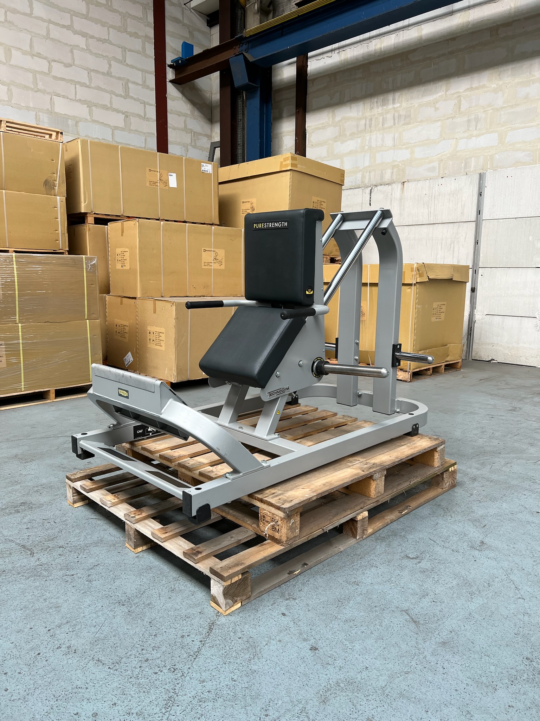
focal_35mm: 26
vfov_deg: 67.3
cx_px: 270
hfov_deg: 53.1
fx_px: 541
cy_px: 360
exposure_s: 1/100
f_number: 1.5
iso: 80
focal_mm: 5.7
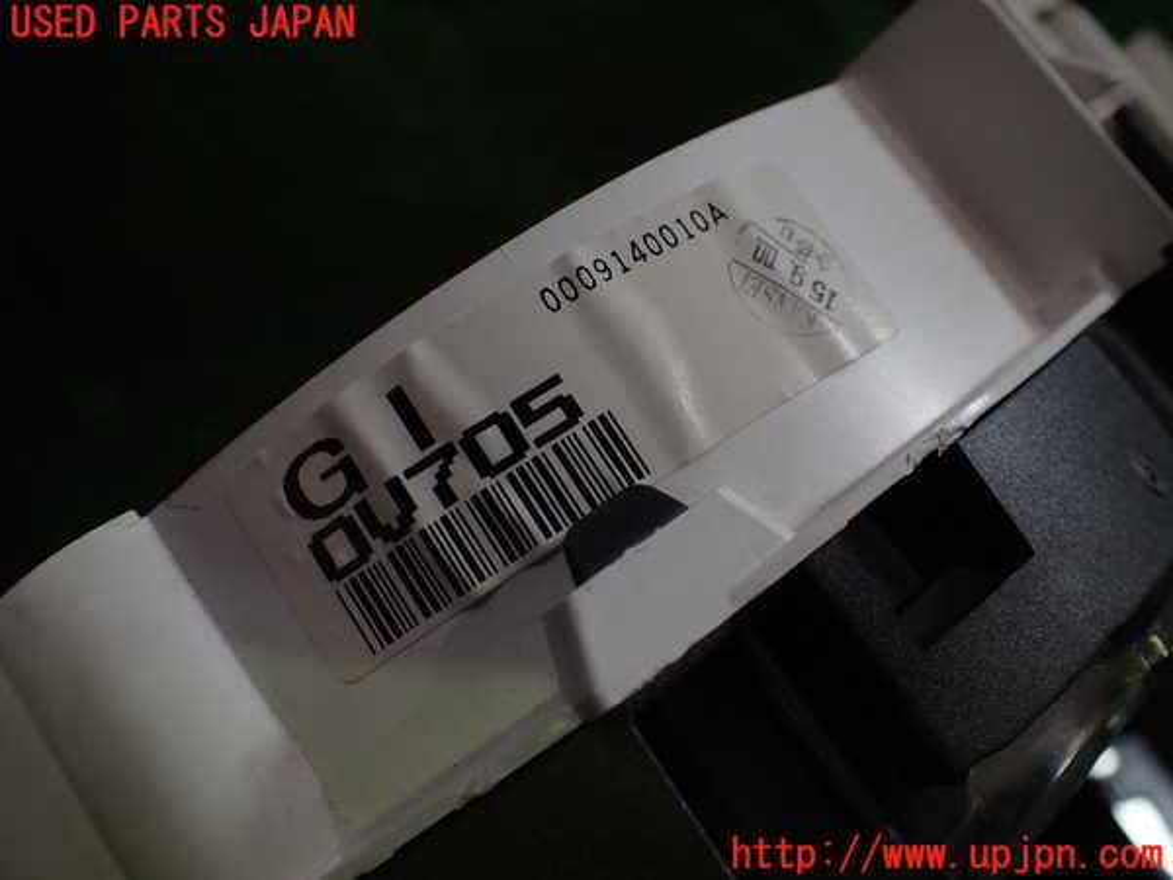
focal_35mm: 30
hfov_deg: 60.0
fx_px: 1017
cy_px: 440
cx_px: 586
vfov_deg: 46.8
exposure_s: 1/125
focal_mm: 5.4
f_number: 2.3
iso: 160
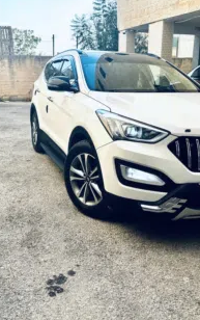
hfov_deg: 38.4
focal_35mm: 33
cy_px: 146
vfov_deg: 58.0
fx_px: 287
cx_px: 98
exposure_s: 1/1845
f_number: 1.78
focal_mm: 6.86
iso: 80
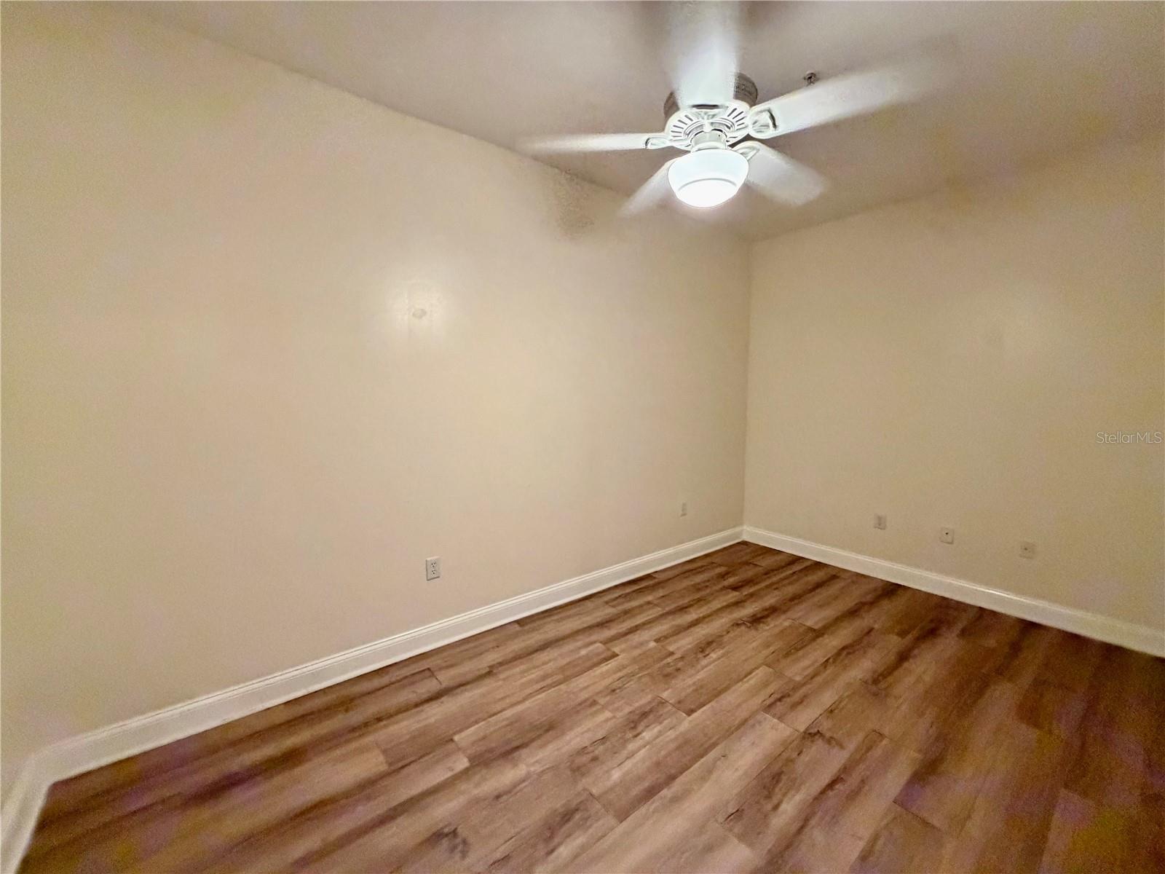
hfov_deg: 102.1
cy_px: 437
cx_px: 582
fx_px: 471
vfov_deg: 85.7
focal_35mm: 14
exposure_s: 1/60
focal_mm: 2.22
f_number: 2.2
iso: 640
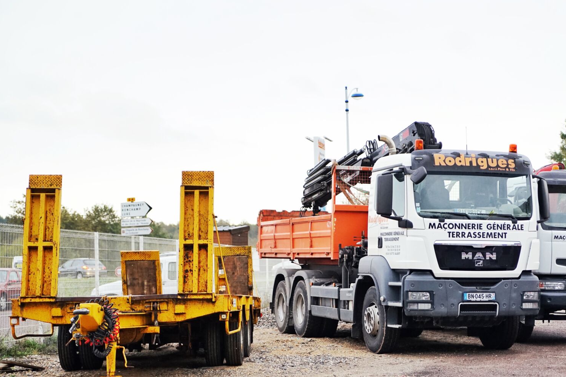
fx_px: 1053
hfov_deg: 30.0
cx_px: 353
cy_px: 237
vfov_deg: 20.3
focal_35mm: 67
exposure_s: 1/200
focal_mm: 50
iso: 1600
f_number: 2.8
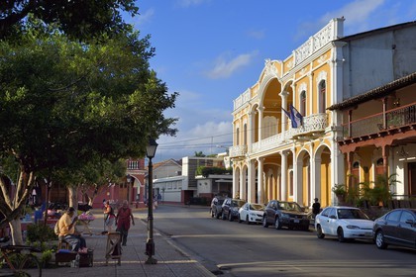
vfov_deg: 27.0
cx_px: 208
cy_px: 138
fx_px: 578
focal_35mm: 50
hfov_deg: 39.6
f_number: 10
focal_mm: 50
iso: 200
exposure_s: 1/320
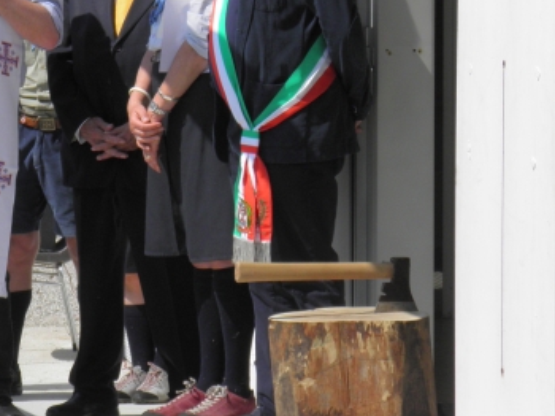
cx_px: 95
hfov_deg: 11.8
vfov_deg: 8.9
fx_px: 2676
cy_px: 102
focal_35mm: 167
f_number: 4.4
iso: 50
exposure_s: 1/800
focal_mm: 13.2
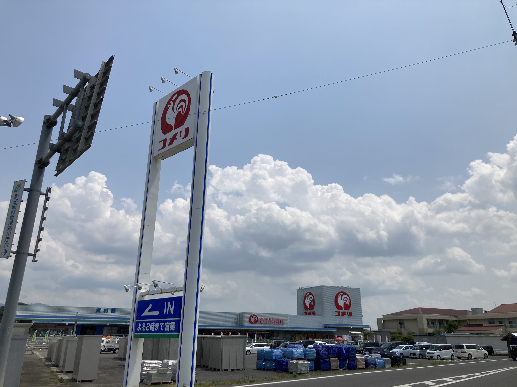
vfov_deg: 49.7
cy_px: 194
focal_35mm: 28
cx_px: 258
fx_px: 418
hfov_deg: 63.4
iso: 25
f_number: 1.8
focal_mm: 3.99
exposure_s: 1/6024
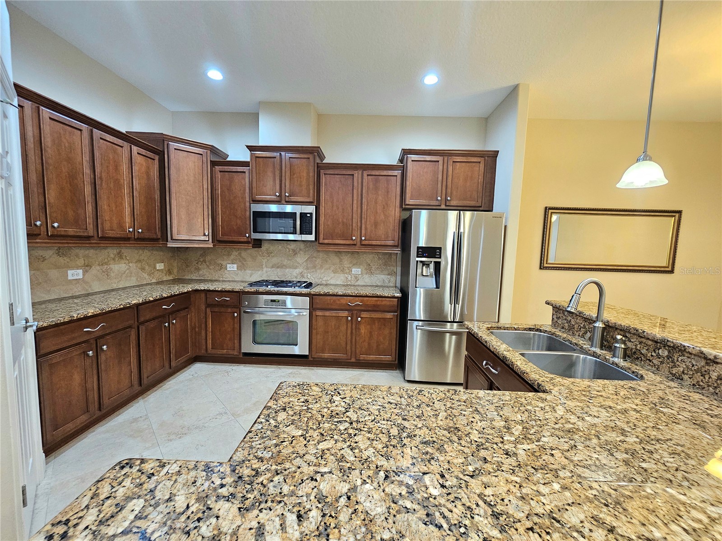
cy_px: 270
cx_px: 361
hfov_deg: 106.2
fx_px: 271
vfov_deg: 89.9
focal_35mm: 13
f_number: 2.2
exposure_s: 1/60.2
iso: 320
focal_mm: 2.2
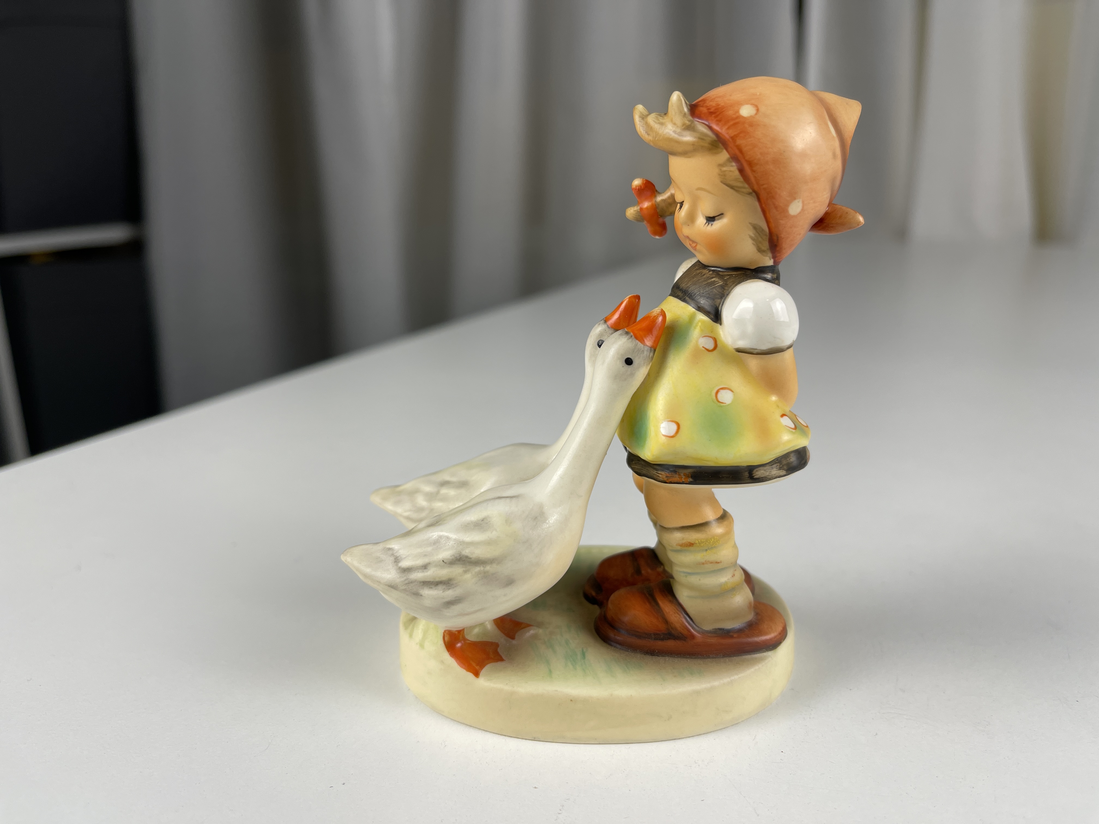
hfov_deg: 69.4
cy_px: 412
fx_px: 794
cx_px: 550
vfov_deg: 54.9
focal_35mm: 25
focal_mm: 5.1
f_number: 1.6
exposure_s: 1/166
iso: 32
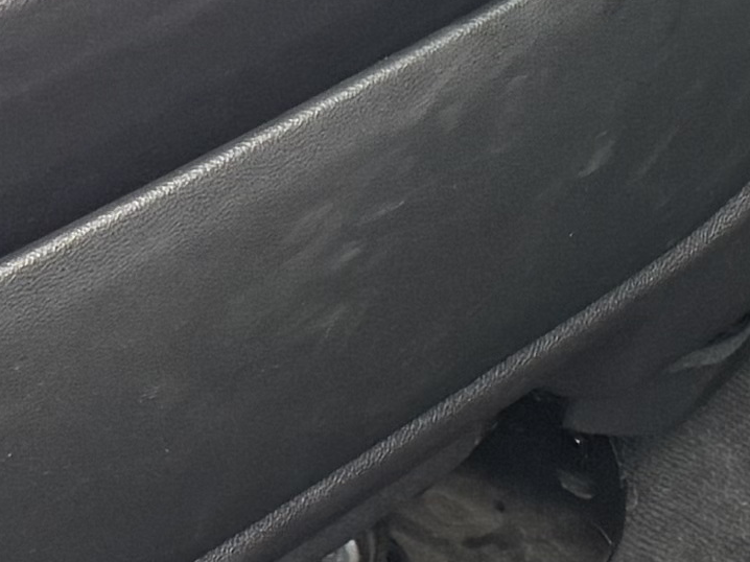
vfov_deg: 7.8
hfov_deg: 9.5
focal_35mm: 191
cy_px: 267
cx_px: 1636
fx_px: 4137
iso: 200
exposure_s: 1/121
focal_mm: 6.76
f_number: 1.78
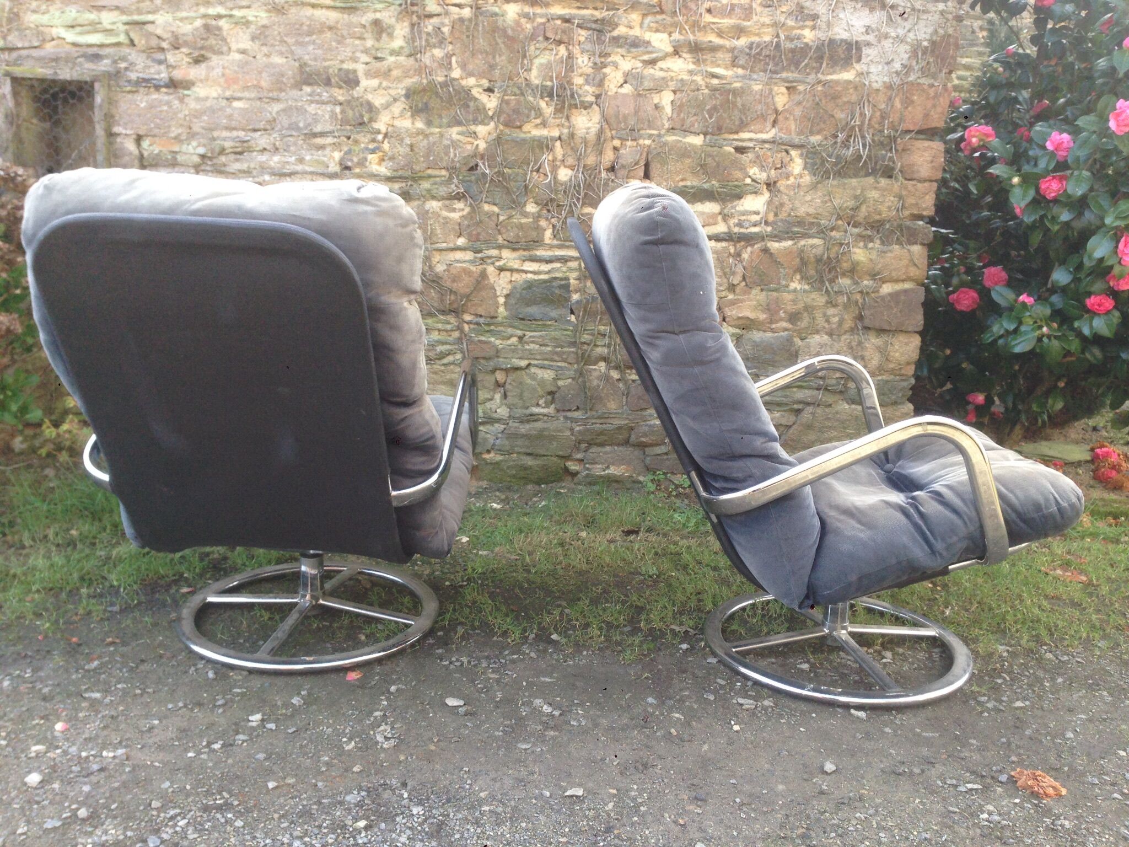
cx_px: 564
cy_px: 424
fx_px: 1076
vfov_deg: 42.9
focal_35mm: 33
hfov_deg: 55.4
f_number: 2.4
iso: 80
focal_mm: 4.12
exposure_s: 1/120
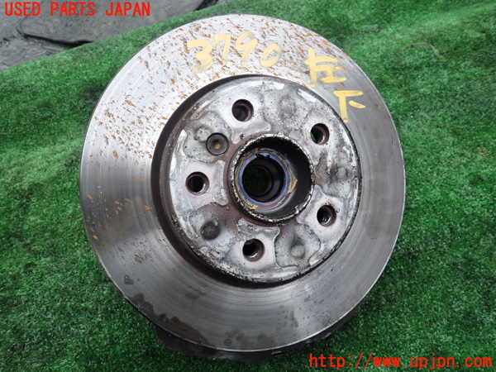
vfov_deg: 54.9
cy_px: 186
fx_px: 358
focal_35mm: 25
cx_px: 248
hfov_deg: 69.4
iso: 400
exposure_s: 1/30
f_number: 2
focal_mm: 4.5
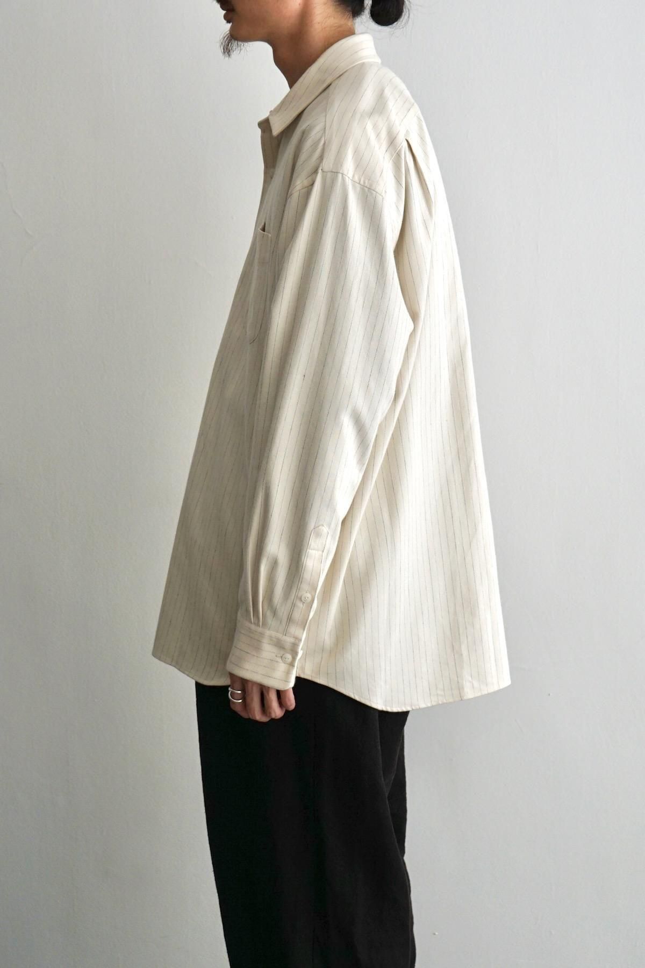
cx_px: 322
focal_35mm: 54
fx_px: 1451
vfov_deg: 36.9
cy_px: 484
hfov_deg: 25.1
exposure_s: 1/160
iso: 500
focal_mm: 54
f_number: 5
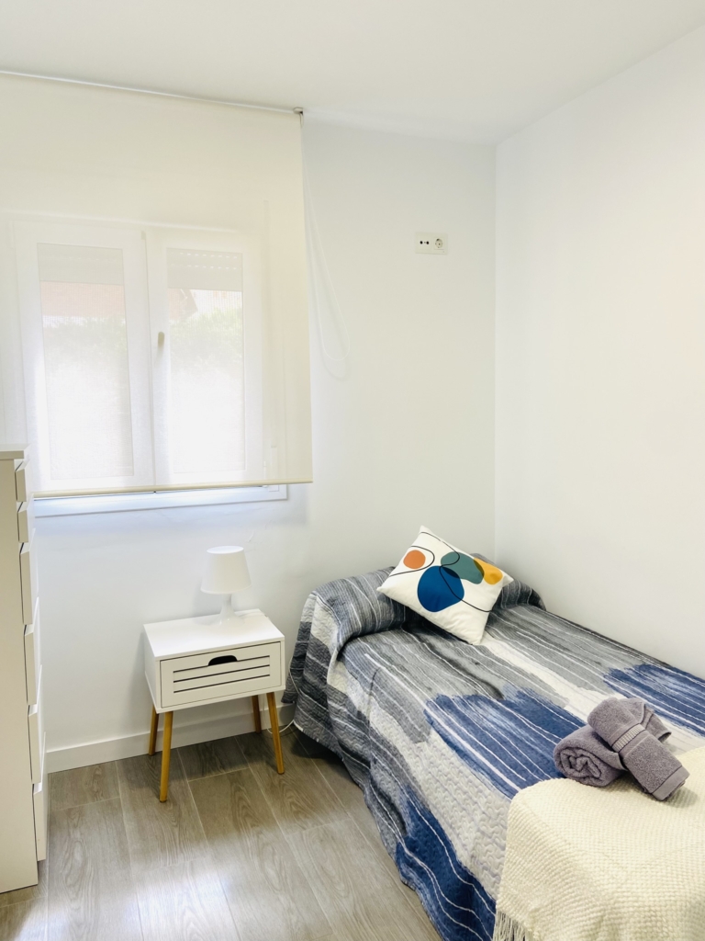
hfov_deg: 53.1
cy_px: 470
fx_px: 706
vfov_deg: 67.3
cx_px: 352
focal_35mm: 26
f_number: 1.8
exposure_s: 1/100
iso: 32
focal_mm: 4.25
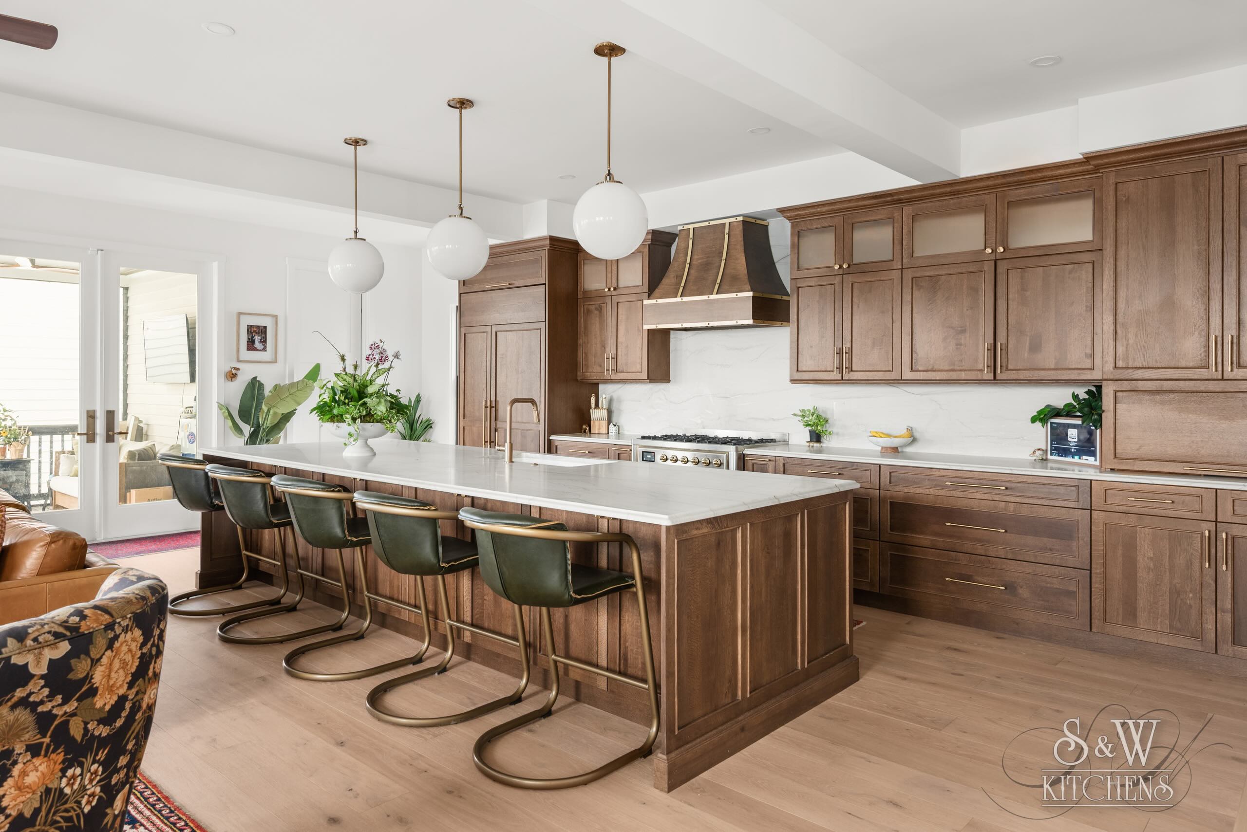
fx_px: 762
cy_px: 416
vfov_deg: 57.3
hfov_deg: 78.6
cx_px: 624
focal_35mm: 22
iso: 320
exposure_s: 2.5
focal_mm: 22
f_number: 8
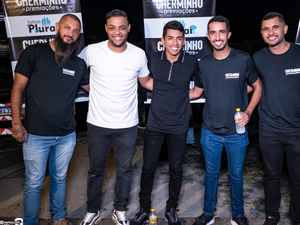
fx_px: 347
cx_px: 165
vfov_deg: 36.0
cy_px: 115
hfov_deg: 46.7
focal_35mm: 40
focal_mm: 24
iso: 2500
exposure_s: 1/200
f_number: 2.8
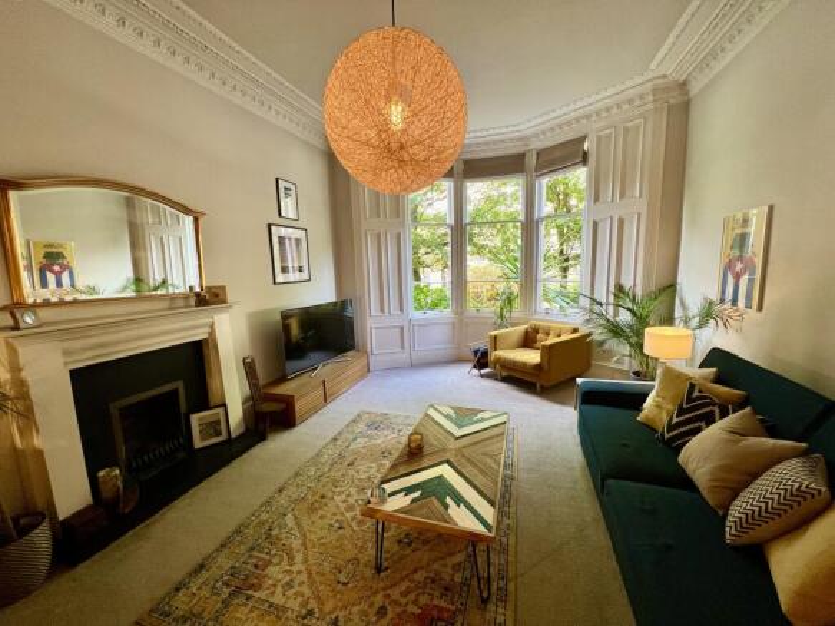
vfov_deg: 89.9
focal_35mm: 13
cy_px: 313
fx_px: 314
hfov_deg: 106.2
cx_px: 418
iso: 250
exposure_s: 1/100
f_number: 1.8
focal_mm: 1.57
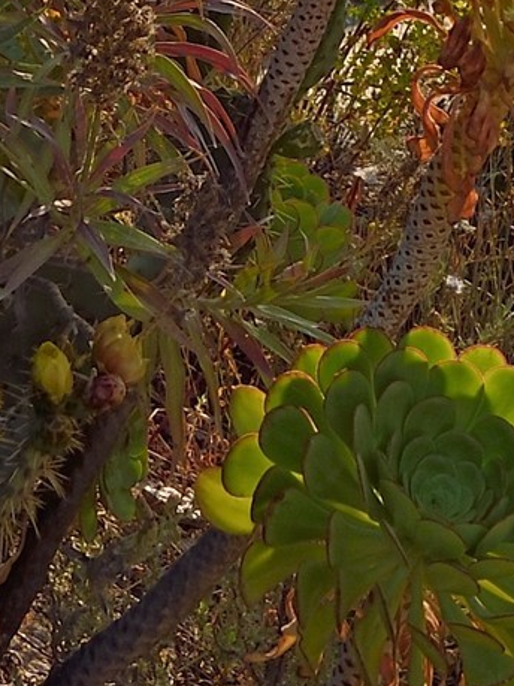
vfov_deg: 10.6
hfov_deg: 9.0
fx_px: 3189
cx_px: -182
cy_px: -945
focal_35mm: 161
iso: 200
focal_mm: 32
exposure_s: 1/320
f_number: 10
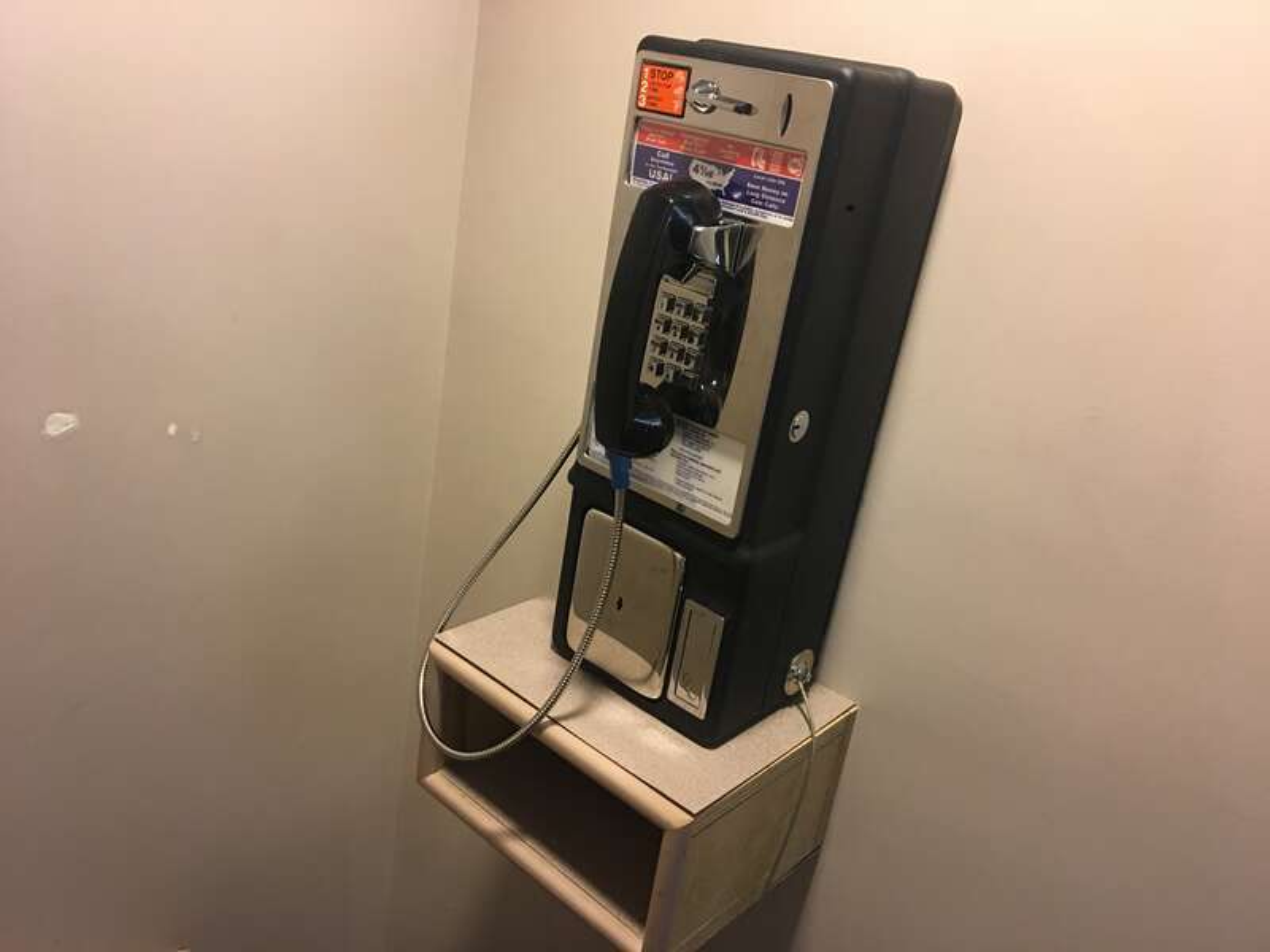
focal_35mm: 29
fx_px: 1064
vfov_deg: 48.2
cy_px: 476
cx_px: 635
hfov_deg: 61.7
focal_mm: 4.15
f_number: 2.2
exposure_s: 1/15
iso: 80
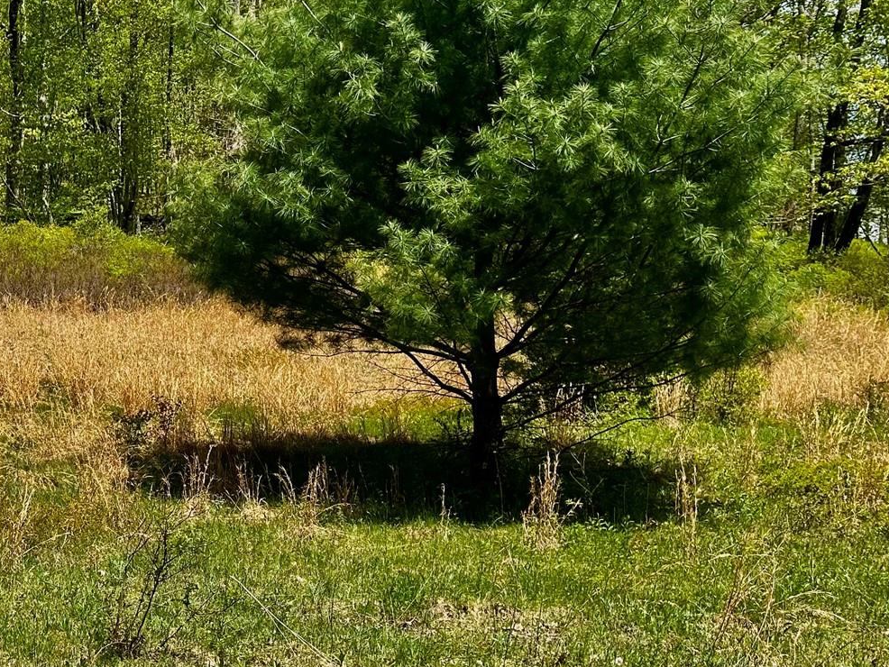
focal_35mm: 54
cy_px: 382
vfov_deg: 27.0
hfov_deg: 32.9
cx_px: 23
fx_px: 1387
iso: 50
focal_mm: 5.7
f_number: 1.5
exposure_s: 1/2457
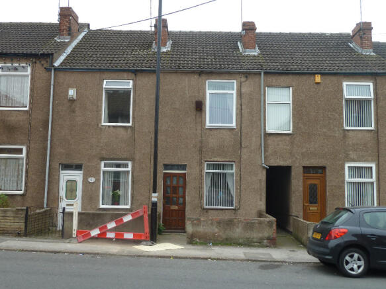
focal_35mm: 37
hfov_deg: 50.1
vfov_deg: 38.7
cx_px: 193
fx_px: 412
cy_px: 144
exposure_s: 1/60
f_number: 3.6
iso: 80
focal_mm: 6.1
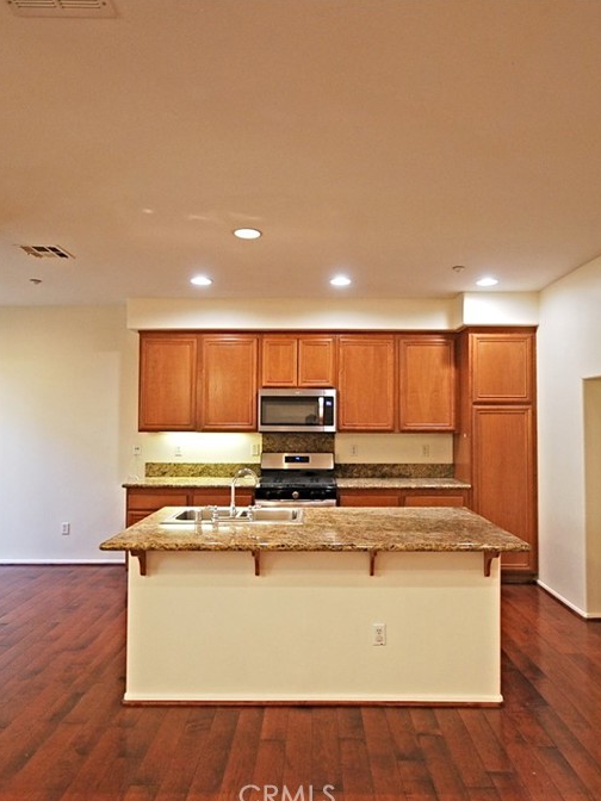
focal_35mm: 22
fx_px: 509
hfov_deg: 61.1
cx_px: 310
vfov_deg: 76.4
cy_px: 405
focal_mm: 10
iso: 400
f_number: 4
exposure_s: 1/25
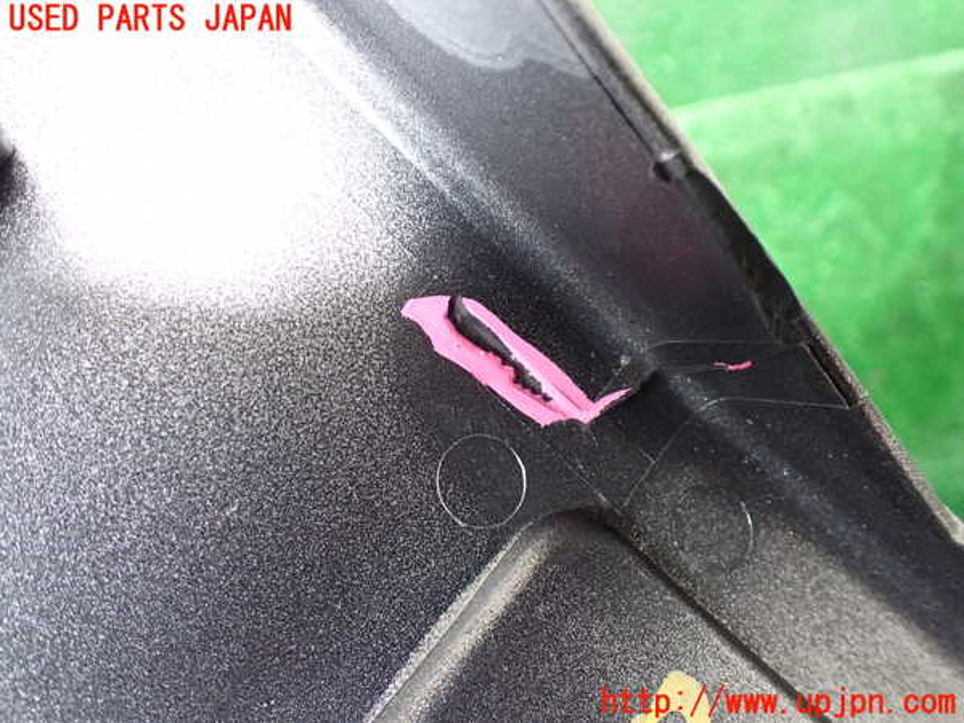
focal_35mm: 30
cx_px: 482
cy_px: 362
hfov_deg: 60.0
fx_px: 835
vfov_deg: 46.8
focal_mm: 5.4
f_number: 2.3
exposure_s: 1/100
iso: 800
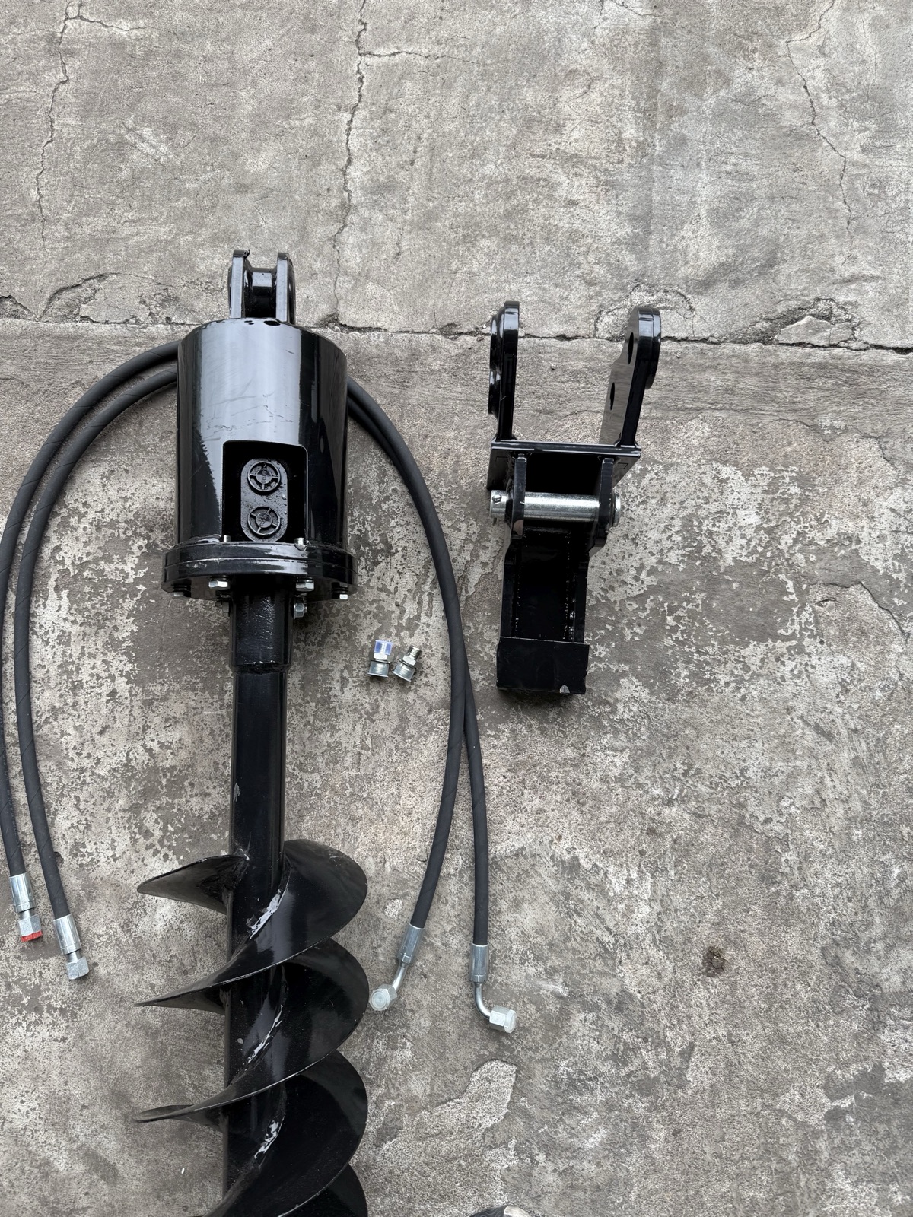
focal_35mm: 24
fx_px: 844
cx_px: 456
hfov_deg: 56.8
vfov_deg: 71.6
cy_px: 608
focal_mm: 6.76
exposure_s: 1/133
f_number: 1.78
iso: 50
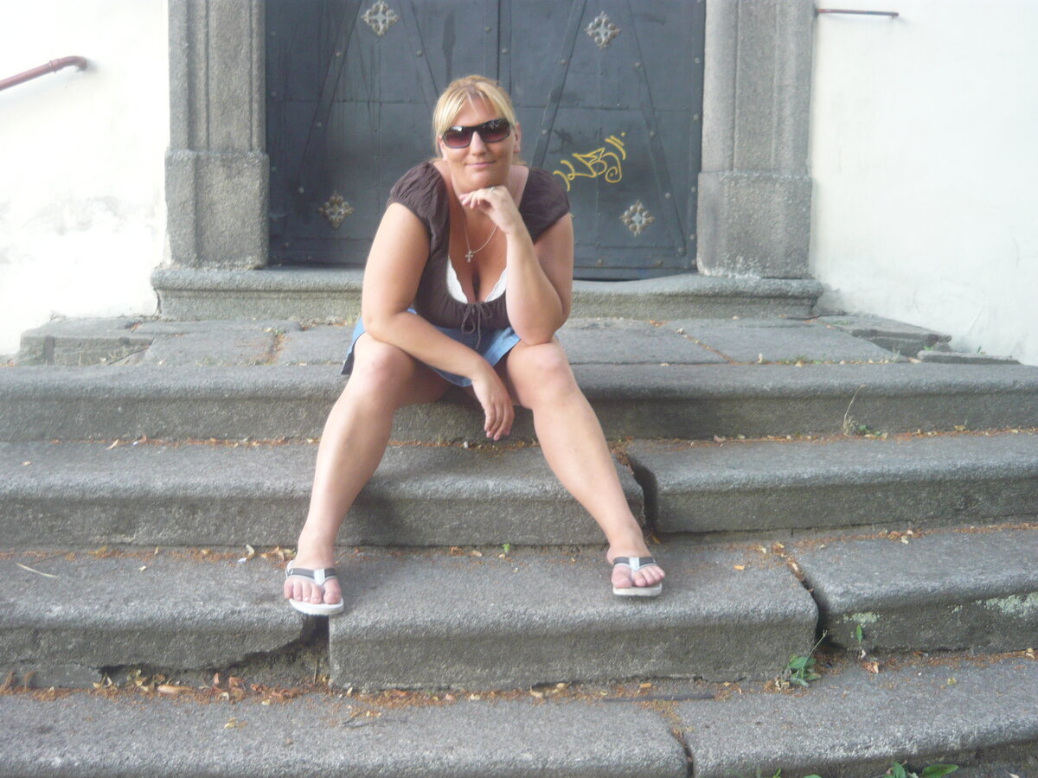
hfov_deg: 49.0
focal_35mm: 38
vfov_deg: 37.7
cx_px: 519
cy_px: 389
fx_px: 1139
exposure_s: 1/30
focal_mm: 6.3
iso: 125
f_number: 2.9
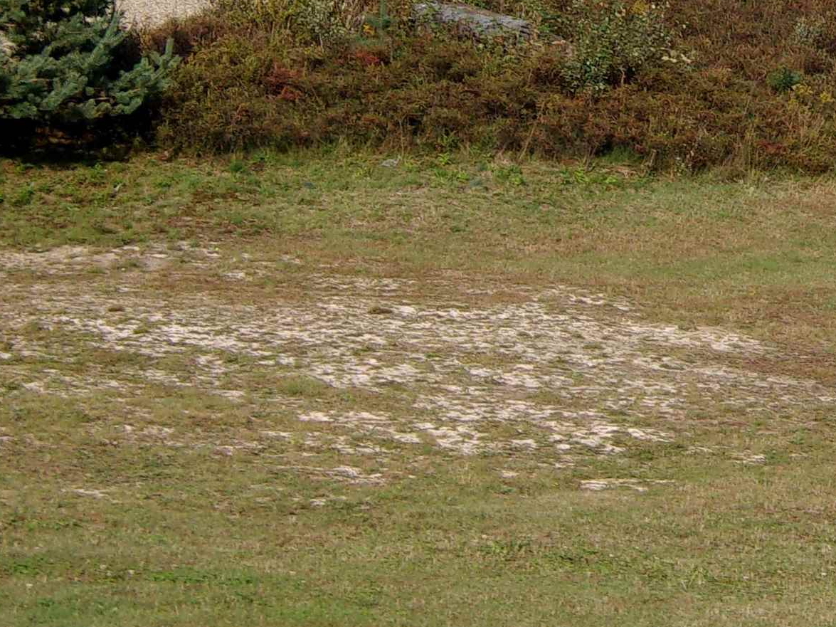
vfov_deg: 8.0
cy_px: -125
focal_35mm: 183
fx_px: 4419
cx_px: 834
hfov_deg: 10.7
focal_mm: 12.5
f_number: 4.9
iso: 80
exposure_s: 1/400
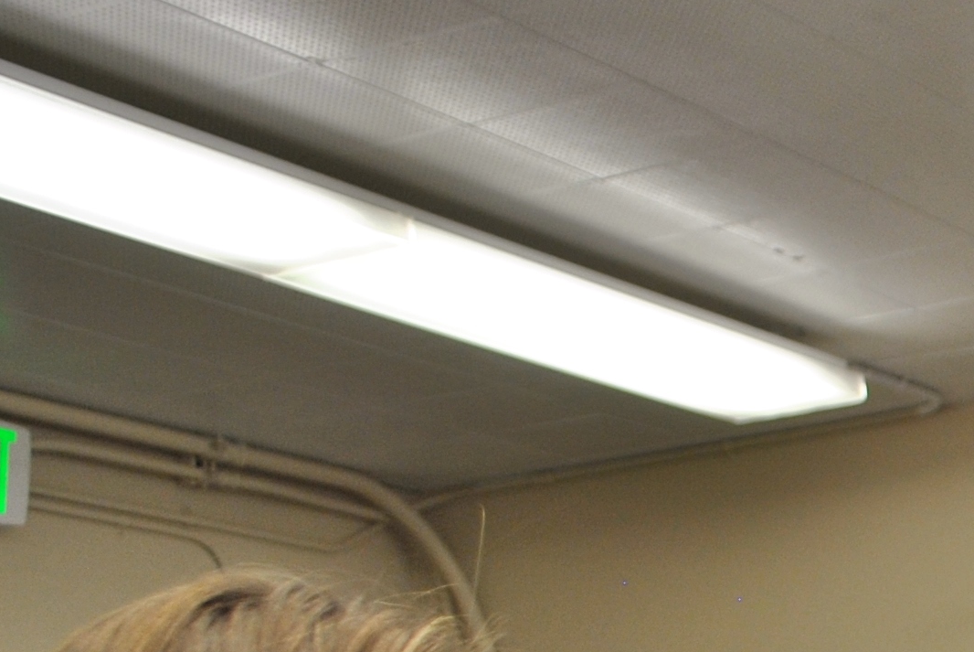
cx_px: 1646
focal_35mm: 109
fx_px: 2952
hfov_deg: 16.3
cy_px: 933
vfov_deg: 12.1
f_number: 3.8
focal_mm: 20
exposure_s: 1/50
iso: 200
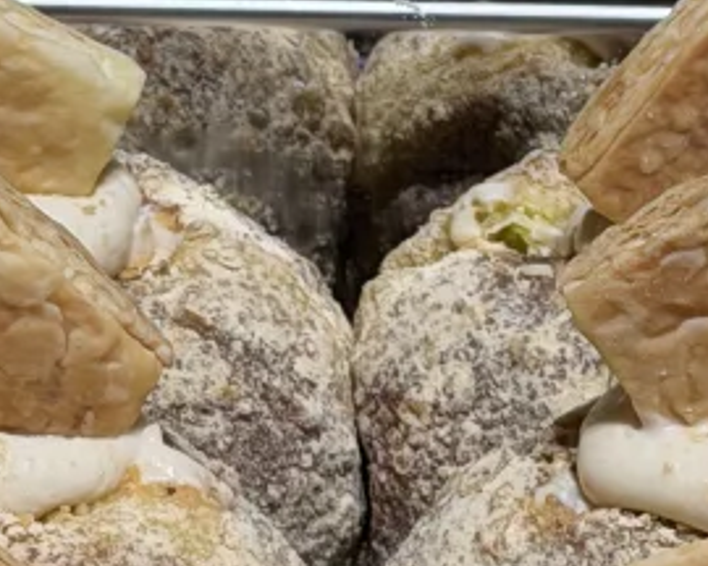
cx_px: 346
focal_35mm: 250
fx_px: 5239
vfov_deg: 6.2
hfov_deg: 7.7
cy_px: 5
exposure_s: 1/225
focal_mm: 6.76
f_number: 1.78
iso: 64
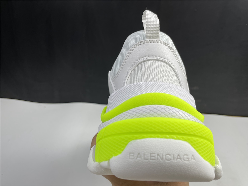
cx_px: 124
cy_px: 93
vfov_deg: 53.1
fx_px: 186
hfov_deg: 67.3
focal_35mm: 26
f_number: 1.6
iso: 40
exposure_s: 1/121
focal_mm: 4.2
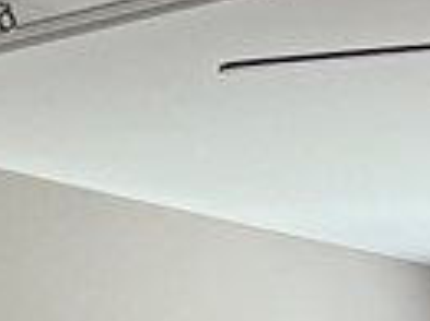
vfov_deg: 6.4
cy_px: 1081
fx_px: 2519
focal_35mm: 203
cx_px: 505
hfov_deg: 9.6
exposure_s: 1/60
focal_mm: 5.96
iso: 200
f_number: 1.6
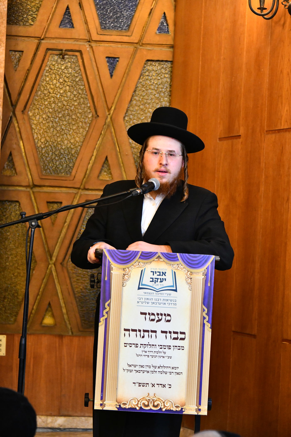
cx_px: 146
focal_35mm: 112
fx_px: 1358
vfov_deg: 18.3
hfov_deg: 12.2
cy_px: 218
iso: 3200
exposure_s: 1/100
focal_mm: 112
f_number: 5.6
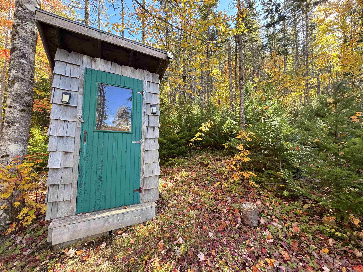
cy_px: 136
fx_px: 147
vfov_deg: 85.7
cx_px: 182
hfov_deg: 102.1
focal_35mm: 14
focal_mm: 2.22
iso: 50
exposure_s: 1/99
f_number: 2.2
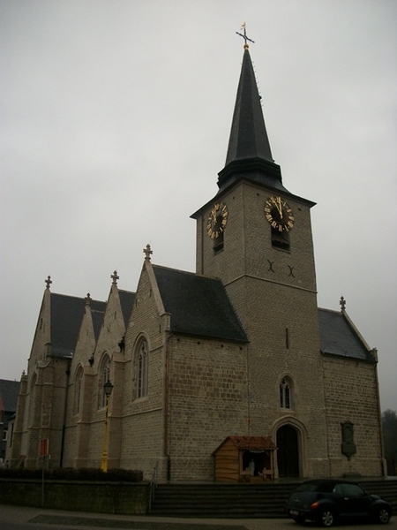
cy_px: 265
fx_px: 489
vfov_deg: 56.8
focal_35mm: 32
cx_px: 198
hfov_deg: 44.2
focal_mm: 5.7
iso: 80
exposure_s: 1/200
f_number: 2.9
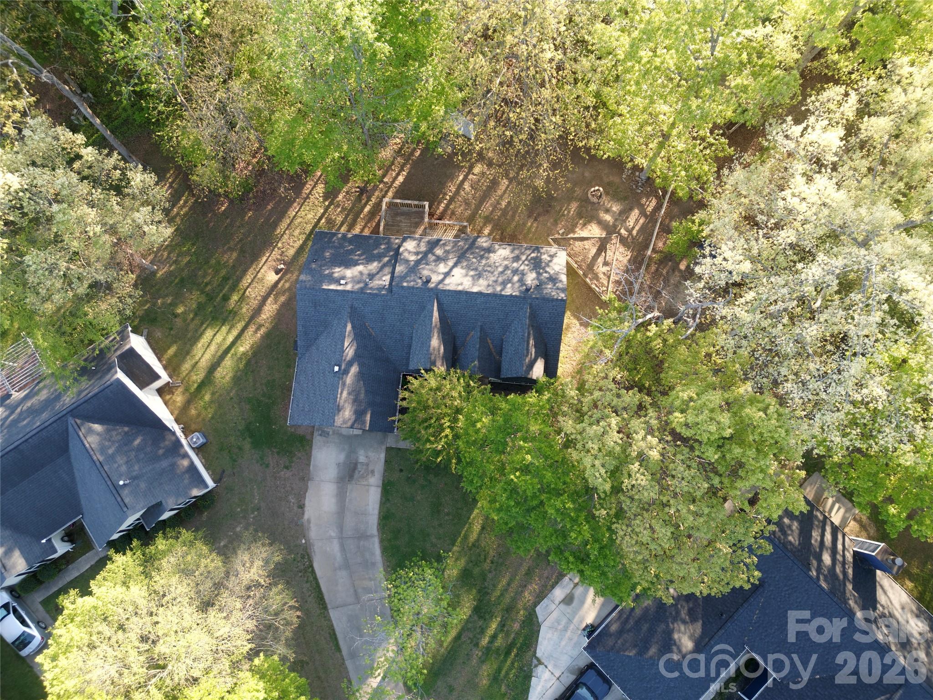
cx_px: 466
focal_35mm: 24
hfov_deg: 71.6
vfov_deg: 56.8
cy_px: 350
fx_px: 647
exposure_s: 1/200
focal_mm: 6.72
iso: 120
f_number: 1.7
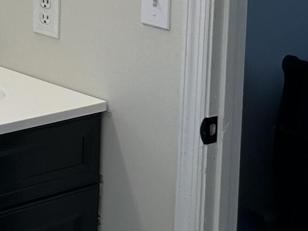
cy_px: -154
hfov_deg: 15.0
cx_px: -269
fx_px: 997
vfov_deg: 12.3
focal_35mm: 112
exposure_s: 1/149
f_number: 1.78
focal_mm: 6.86
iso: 64
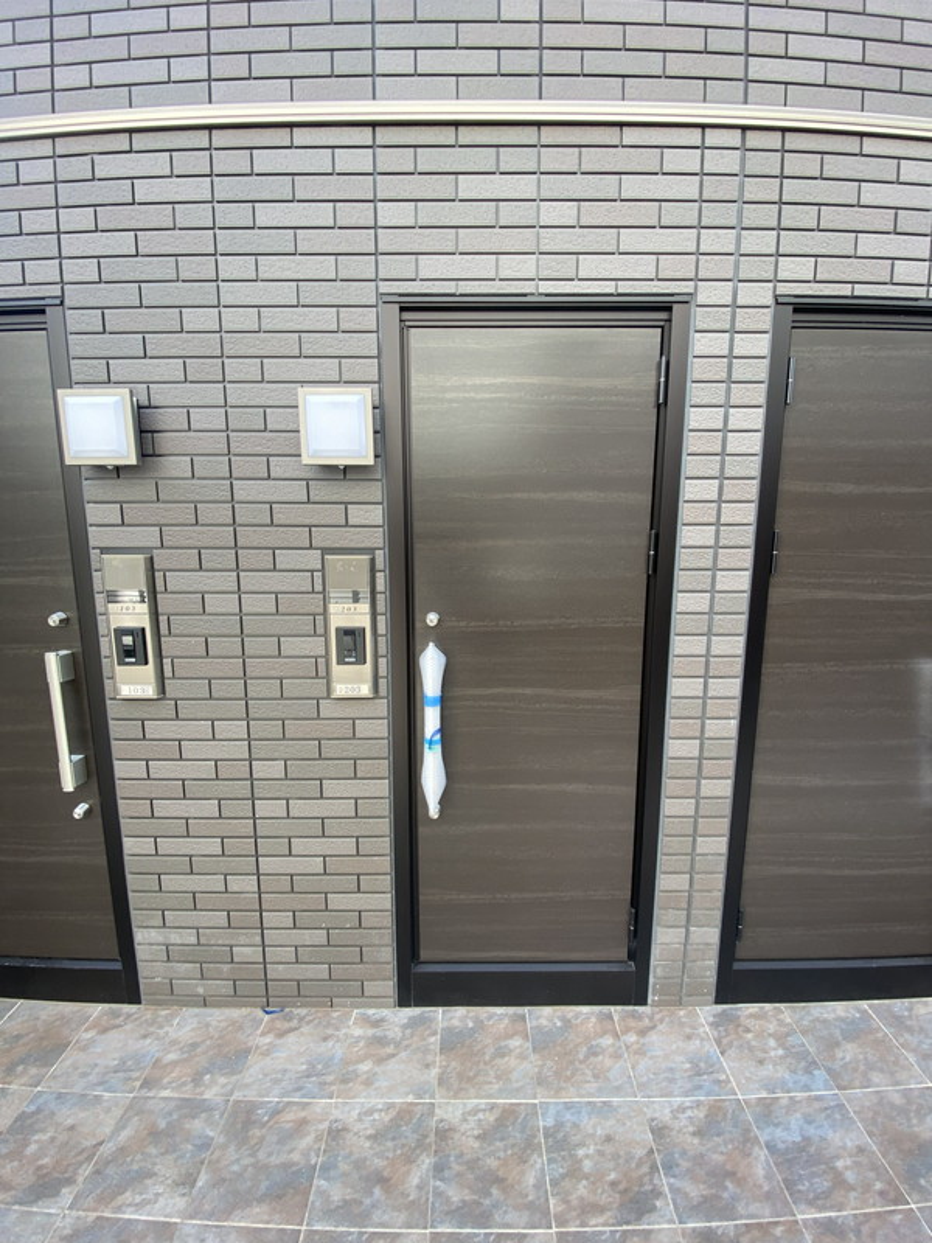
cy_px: 622
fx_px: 467
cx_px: 466
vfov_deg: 106.2
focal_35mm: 13
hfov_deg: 89.9
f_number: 2.4
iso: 64
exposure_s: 1/121
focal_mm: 1.54
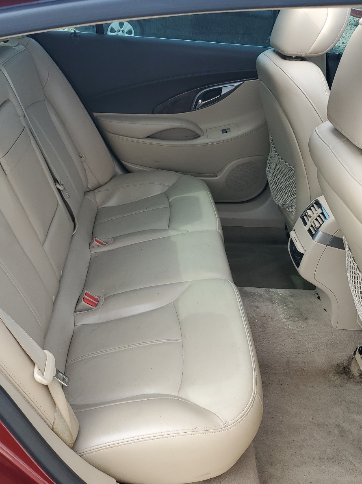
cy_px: 240
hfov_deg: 40.7
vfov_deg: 52.6
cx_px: 167
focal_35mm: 35
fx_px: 488
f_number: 1.5
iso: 50
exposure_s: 1/323
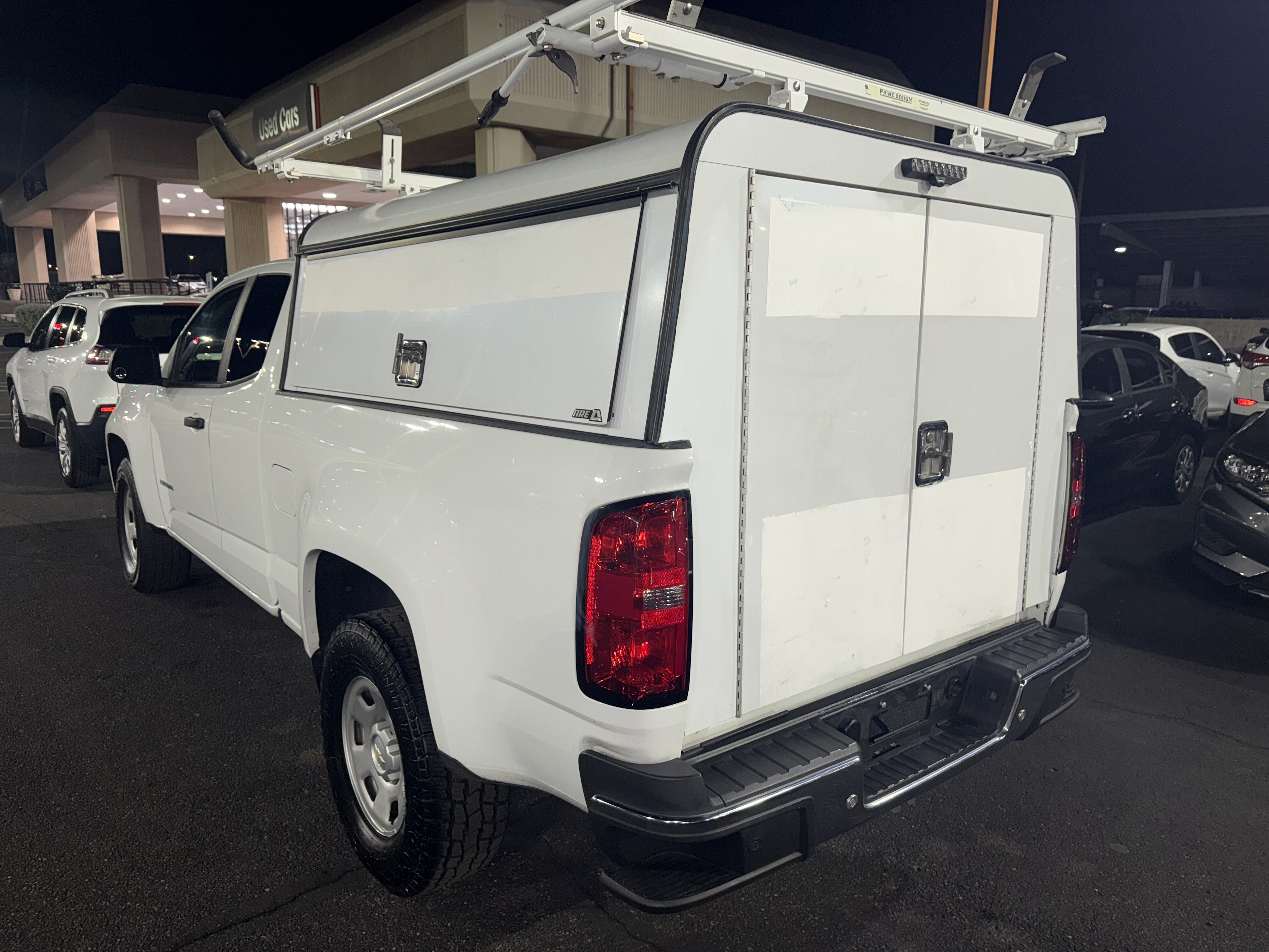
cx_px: 634
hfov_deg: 71.6
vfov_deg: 56.8
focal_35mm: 24
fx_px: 880
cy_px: 476
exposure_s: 1/30
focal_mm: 6.76
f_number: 1.78
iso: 64
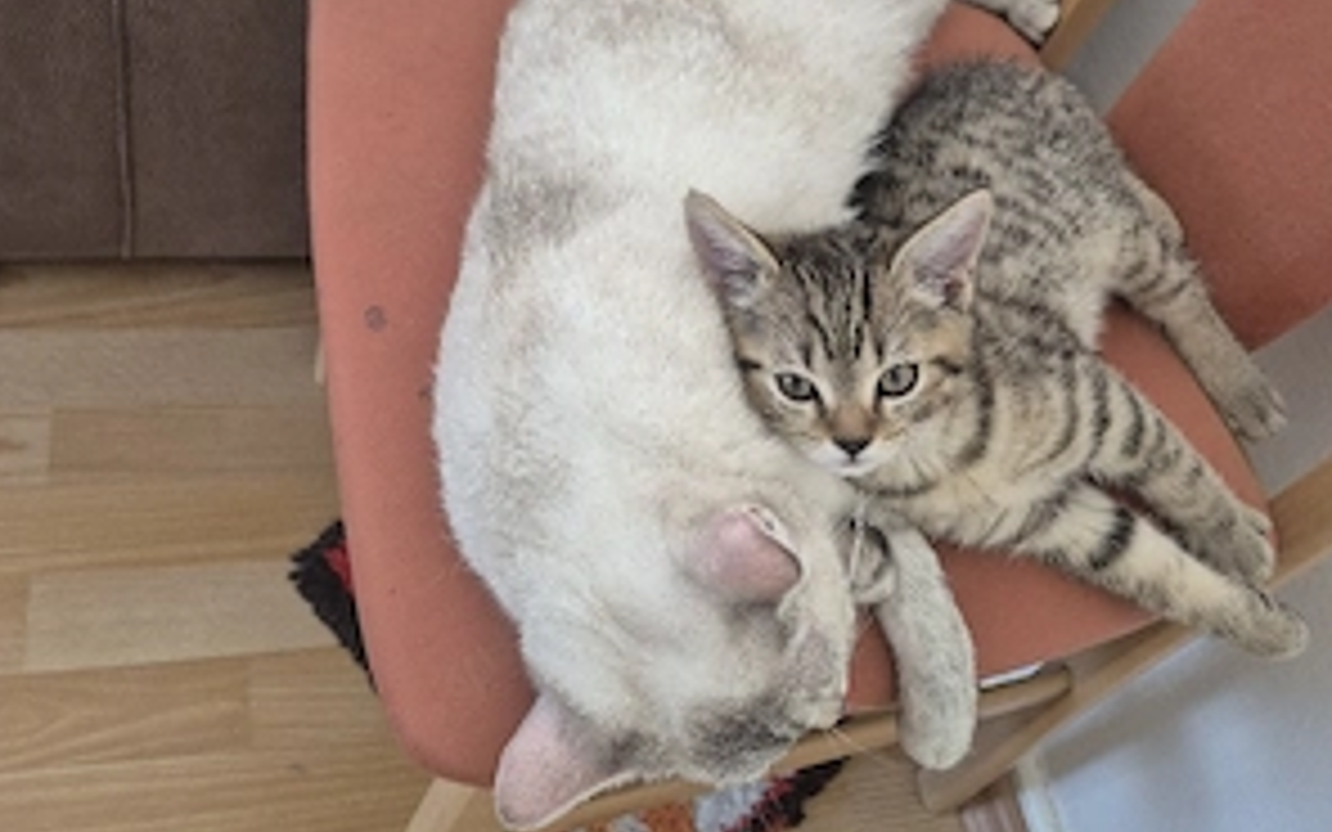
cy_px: 297
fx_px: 1198
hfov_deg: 58.1
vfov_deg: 38.0
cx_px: 666
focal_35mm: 33
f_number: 1.8
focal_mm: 5.4
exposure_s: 1/100
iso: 400
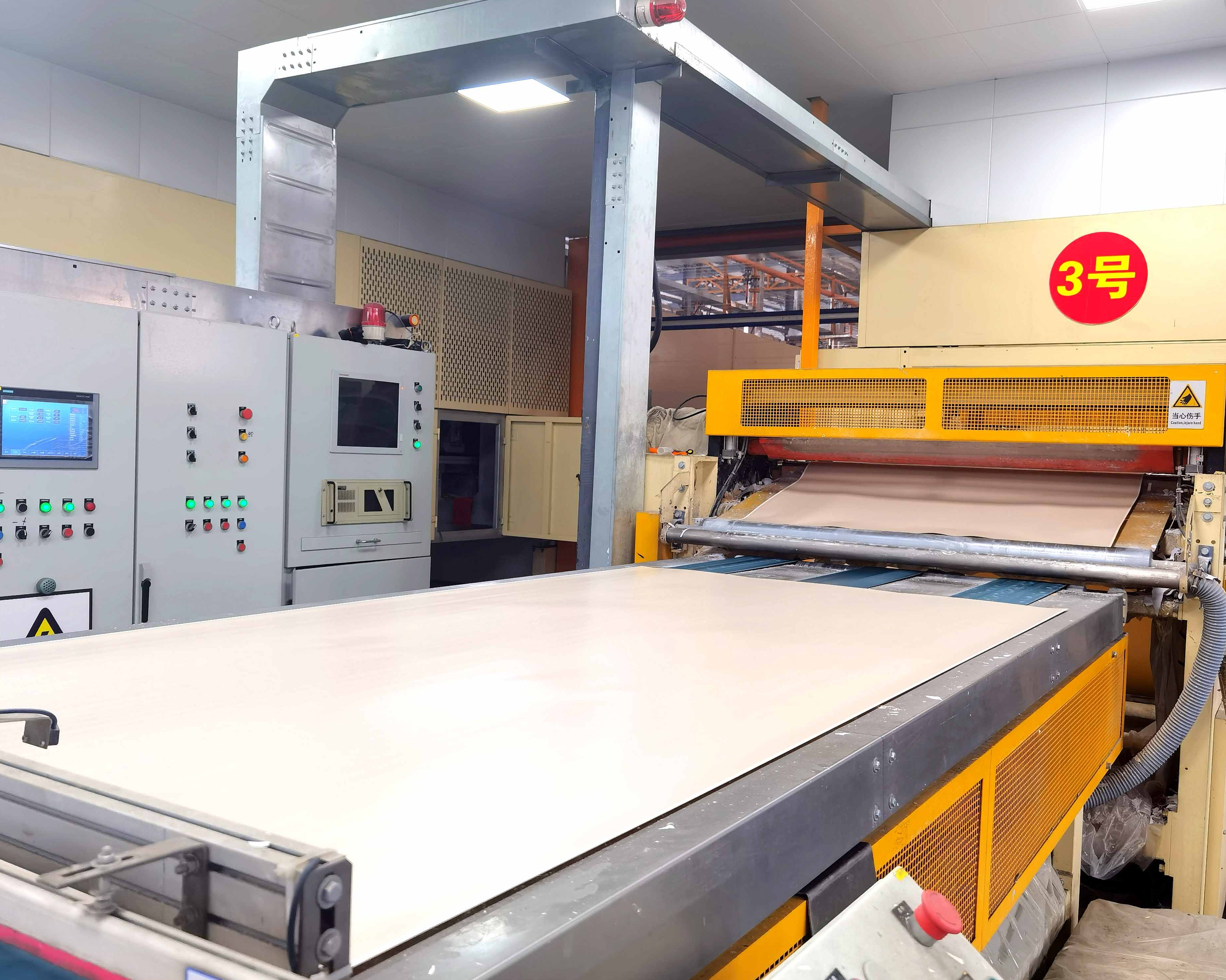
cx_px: 632
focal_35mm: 30
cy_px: 480
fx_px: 1088
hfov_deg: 58.8
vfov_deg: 48.5
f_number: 1.9
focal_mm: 6.71
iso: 125
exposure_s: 1/100
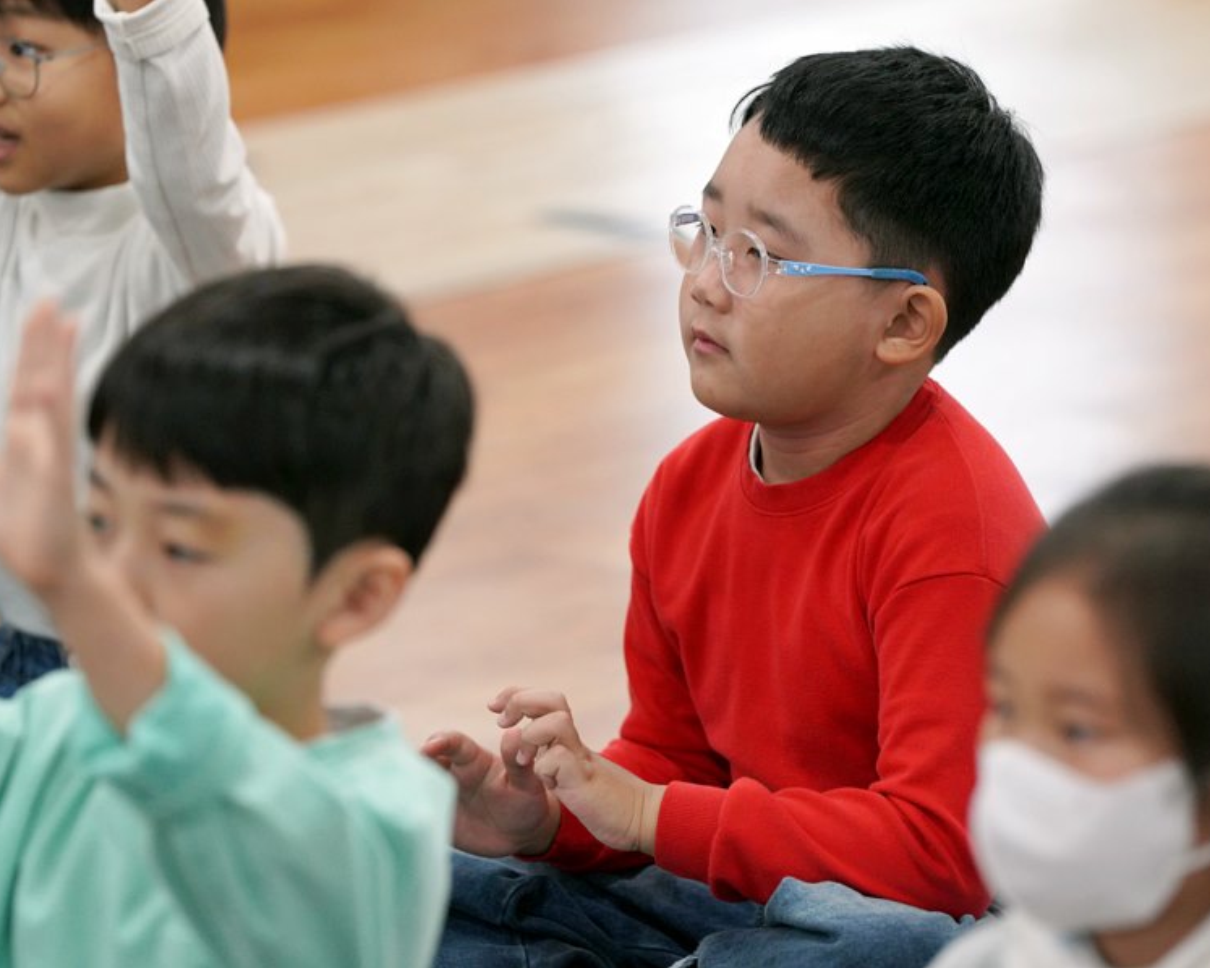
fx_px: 8095
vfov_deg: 6.8
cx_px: 719
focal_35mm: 226
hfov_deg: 8.5
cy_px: 484
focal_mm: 200
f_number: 4
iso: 3200
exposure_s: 1/250
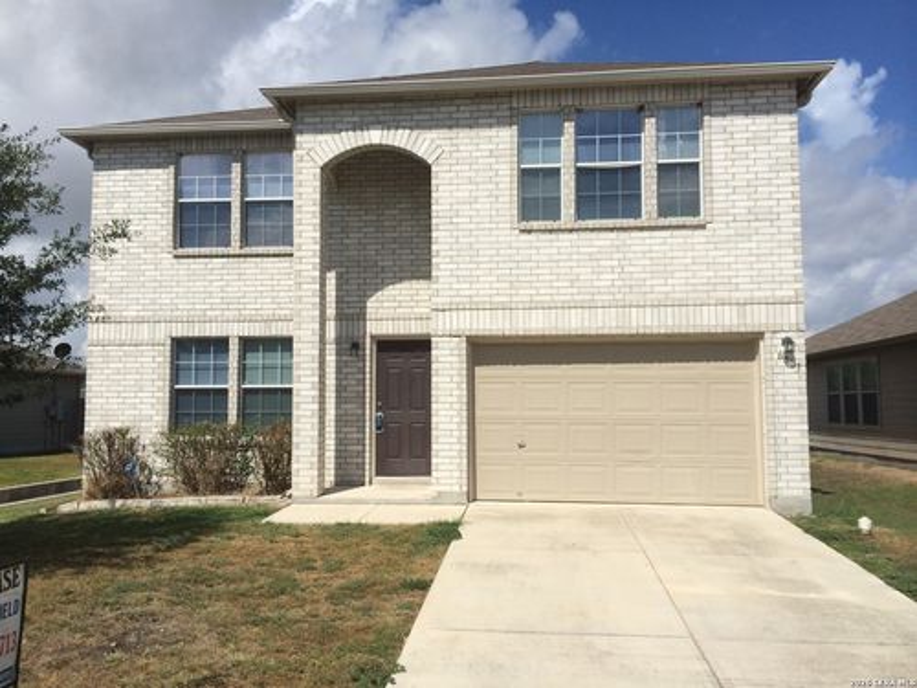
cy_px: 344
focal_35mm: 30
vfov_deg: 46.8
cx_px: 458
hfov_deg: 60.0
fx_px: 795
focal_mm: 4.12
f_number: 2.2
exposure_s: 1/5128
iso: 40
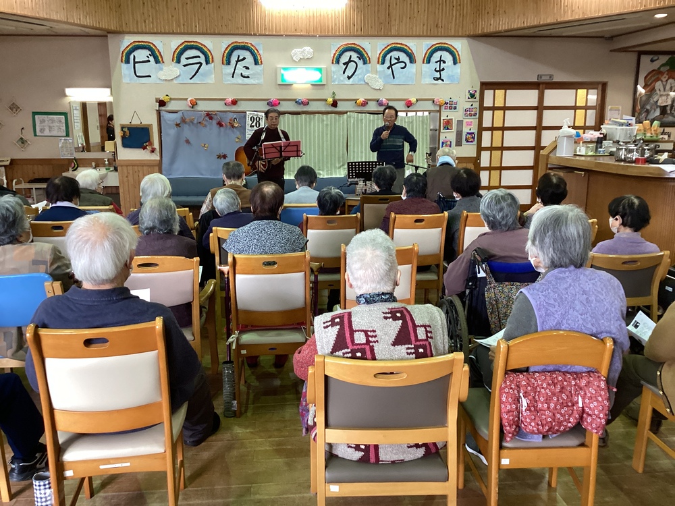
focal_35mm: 31
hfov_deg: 58.4
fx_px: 604
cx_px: 338
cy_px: 253
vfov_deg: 45.4
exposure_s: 1/50
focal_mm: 3.3
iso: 200
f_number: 2.4
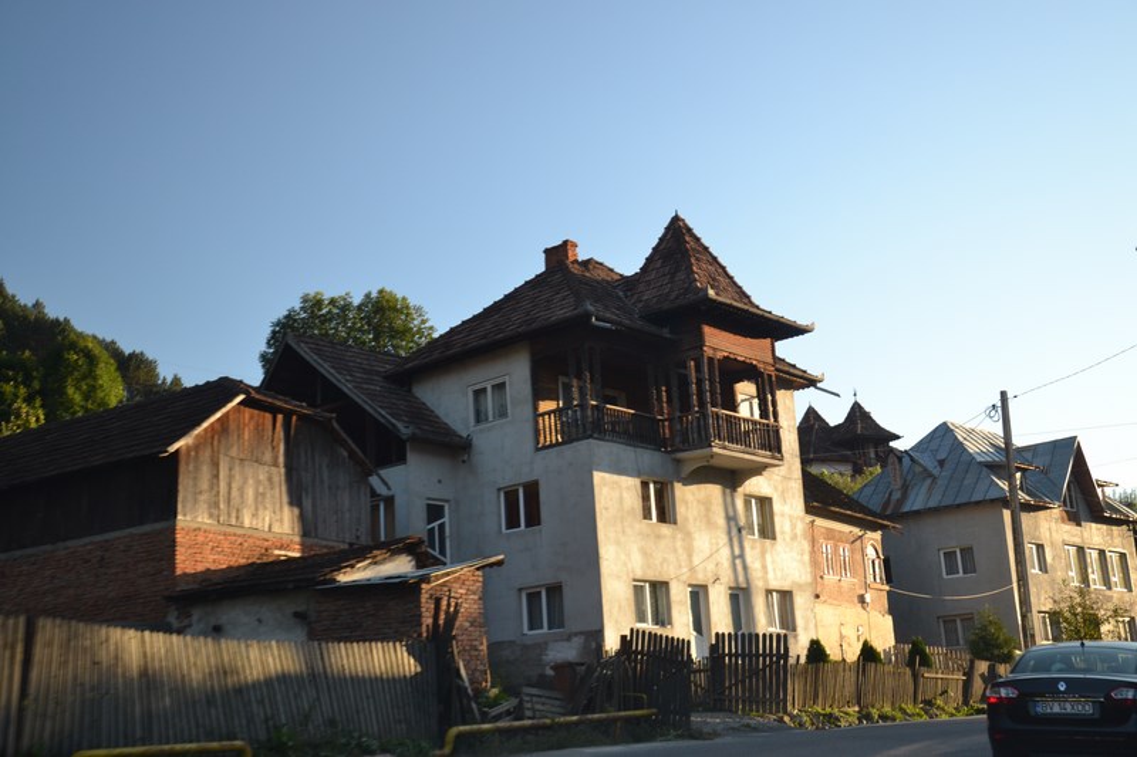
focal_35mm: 42
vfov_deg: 31.9
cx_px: 568
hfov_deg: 46.4
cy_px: 378
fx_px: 1326
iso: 400
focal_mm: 28
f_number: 5.6
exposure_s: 1/125
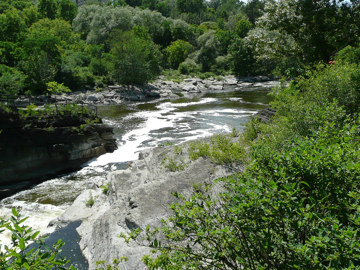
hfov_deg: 42.9
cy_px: 135
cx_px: 180
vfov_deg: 32.9
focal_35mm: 44
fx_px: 458
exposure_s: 1/800
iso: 100
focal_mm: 5.2
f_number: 3.5
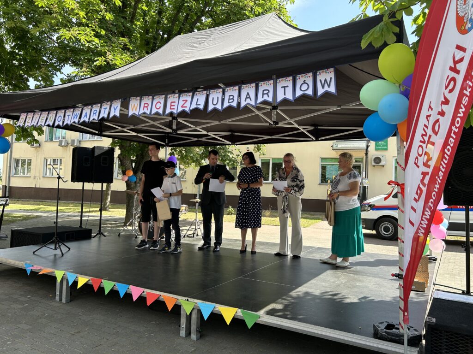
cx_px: 236
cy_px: 177
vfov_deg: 53.1
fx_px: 355
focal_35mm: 26
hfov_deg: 67.3
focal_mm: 5.7
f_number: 1.5
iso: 50
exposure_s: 1/718
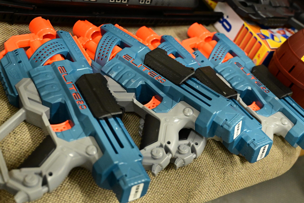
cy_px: 102
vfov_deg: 28.9
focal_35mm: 46
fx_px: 393
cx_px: 152
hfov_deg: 42.3
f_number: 3.5
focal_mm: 31
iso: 6400
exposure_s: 1/200
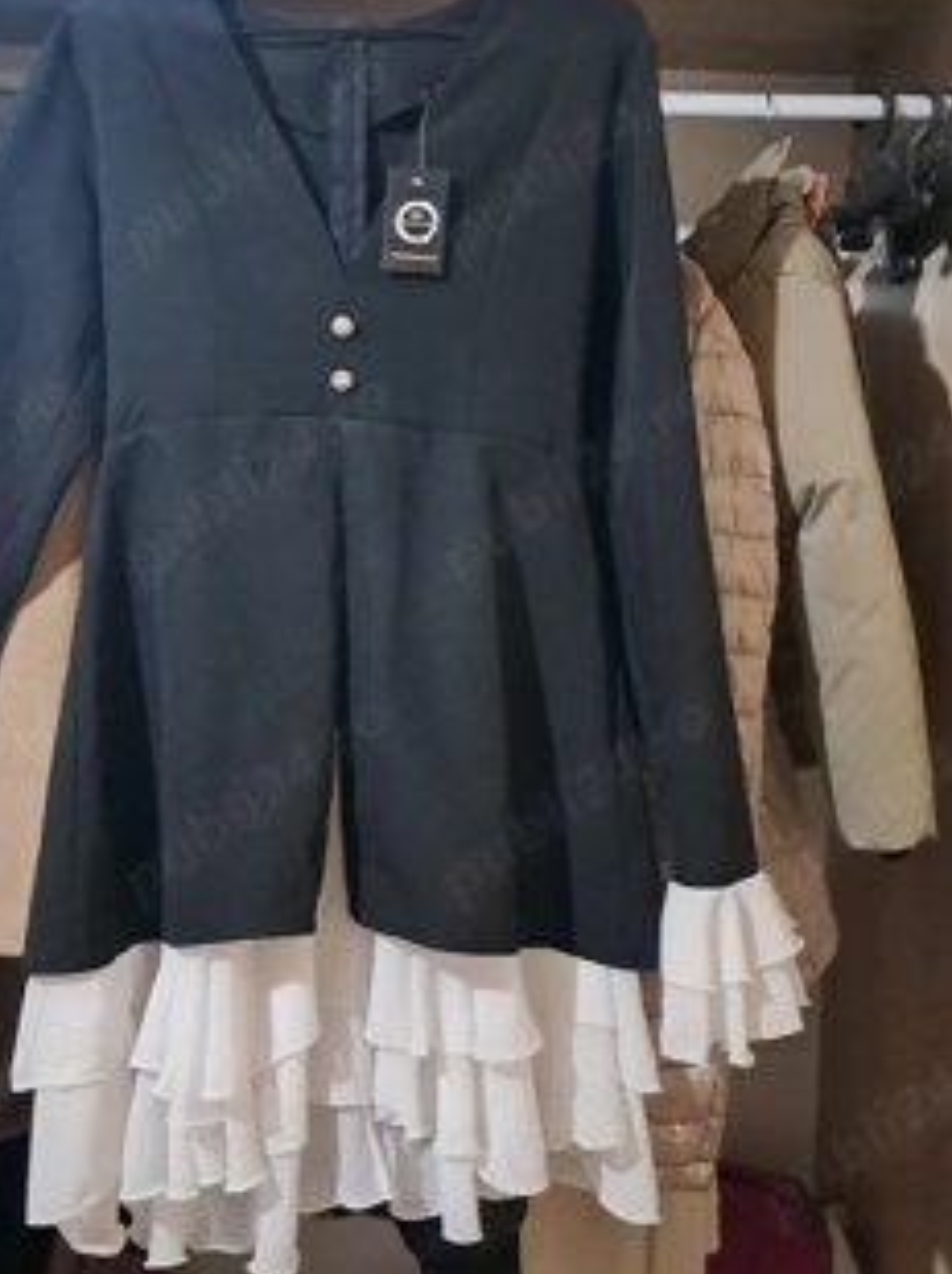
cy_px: 528
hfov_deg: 40.2
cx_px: 338
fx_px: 1286
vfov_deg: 52.4
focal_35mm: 35
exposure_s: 1/20
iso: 1250
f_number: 1.8
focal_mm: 4
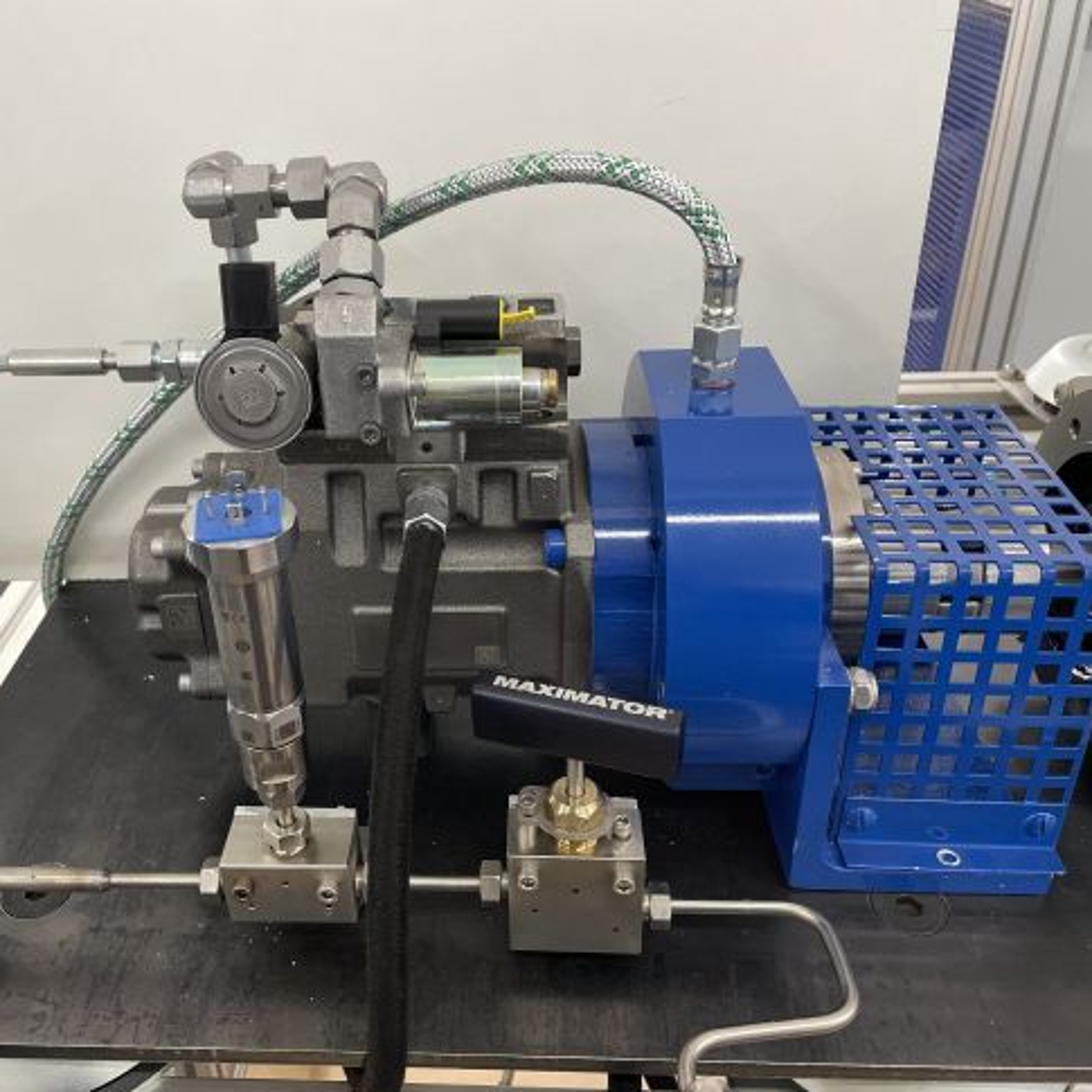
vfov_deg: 52.5
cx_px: 431
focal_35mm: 31
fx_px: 1106
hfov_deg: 52.1
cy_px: 551
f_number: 1.6
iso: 160
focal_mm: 4.2
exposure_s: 1/50
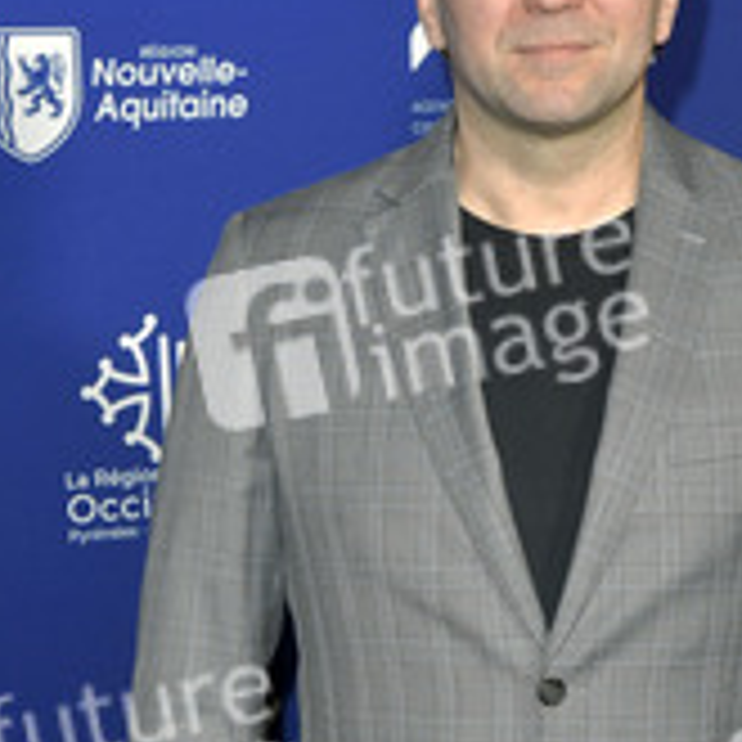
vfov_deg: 16.2
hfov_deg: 16.2
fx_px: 2595
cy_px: 549
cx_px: 549
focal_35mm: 107
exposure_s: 1/200
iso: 2000
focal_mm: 52
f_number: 5.6
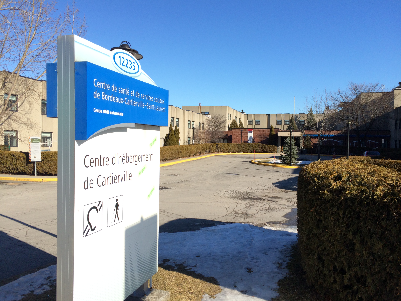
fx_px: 336
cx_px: 200
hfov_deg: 61.7
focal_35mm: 29
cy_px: 150
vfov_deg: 48.2
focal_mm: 4.15
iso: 32
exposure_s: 1/1786
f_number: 2.2
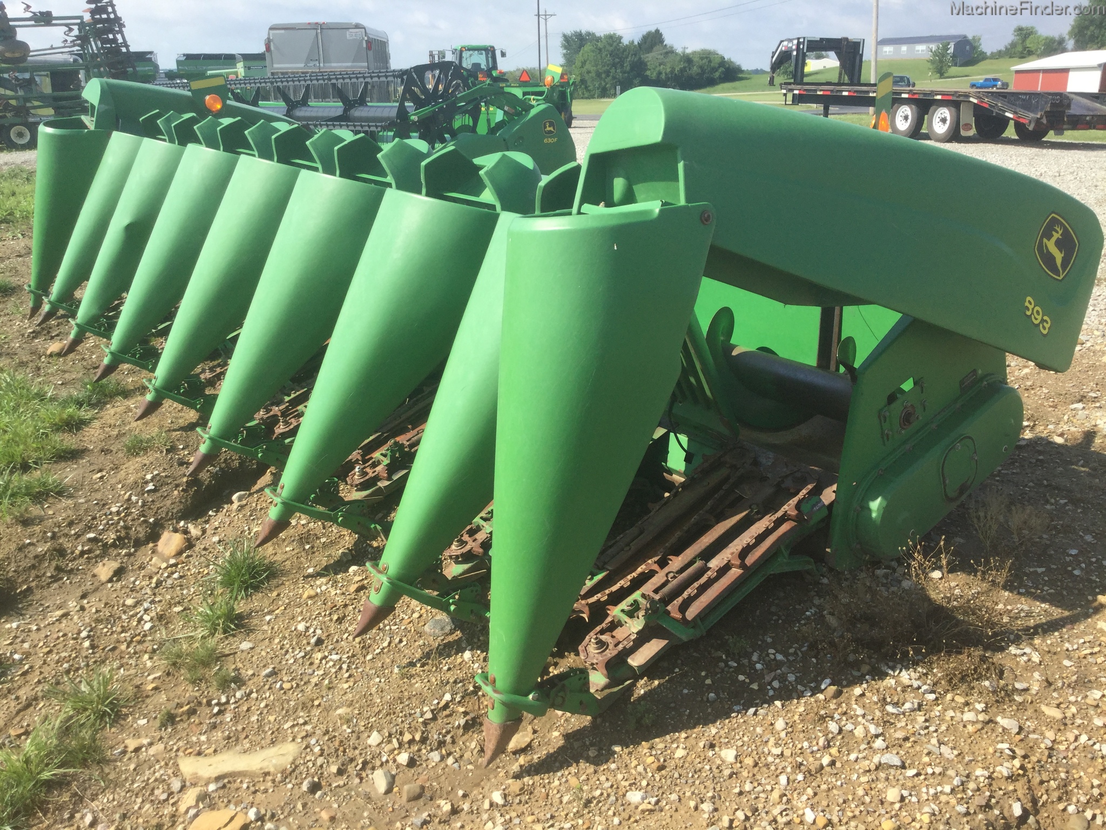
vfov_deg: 45.4
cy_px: 415
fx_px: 990
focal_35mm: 31
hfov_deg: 58.4
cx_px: 553
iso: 25
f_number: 2.4
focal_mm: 3.3
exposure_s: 1/886
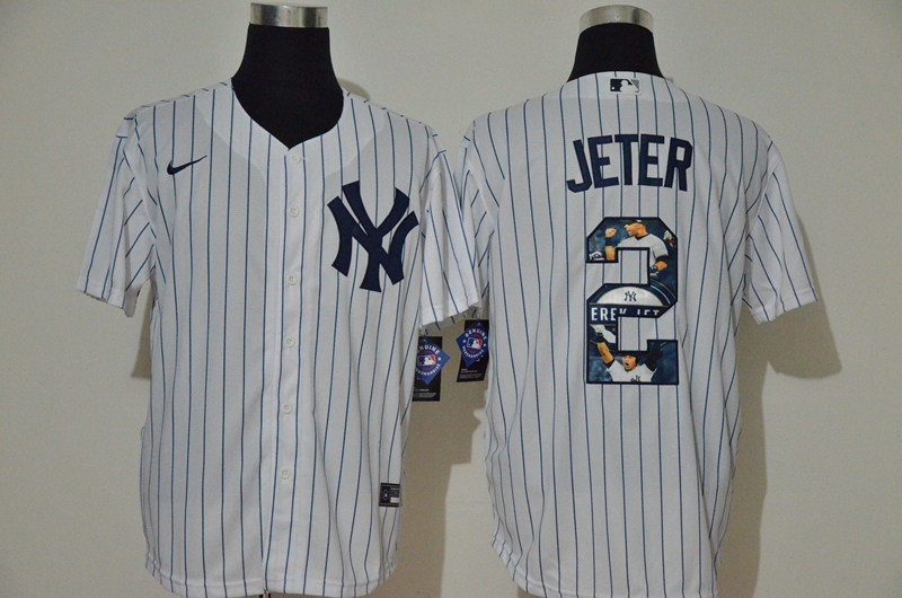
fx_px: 1875
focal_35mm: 75
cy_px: 299
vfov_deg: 18.1
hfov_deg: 27.0
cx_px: 451
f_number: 4.8
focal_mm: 50
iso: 4000
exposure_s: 1/50
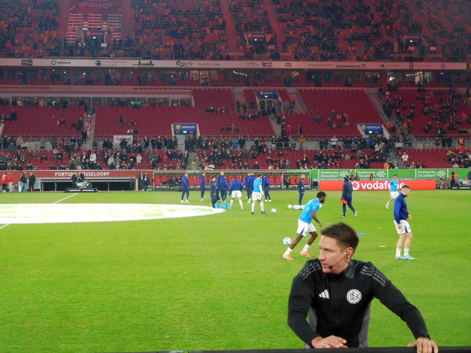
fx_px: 844
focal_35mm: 62
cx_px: 236
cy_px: 176
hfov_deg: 31.2
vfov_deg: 23.7
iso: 400
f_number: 4.4
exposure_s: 1/80
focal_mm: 11.1
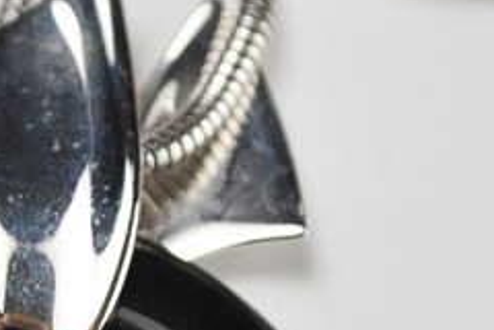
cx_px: 146
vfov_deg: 6.7
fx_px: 2830
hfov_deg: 10.0
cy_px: 231
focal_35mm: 206
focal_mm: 55
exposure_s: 1/160
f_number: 6.3
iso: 200
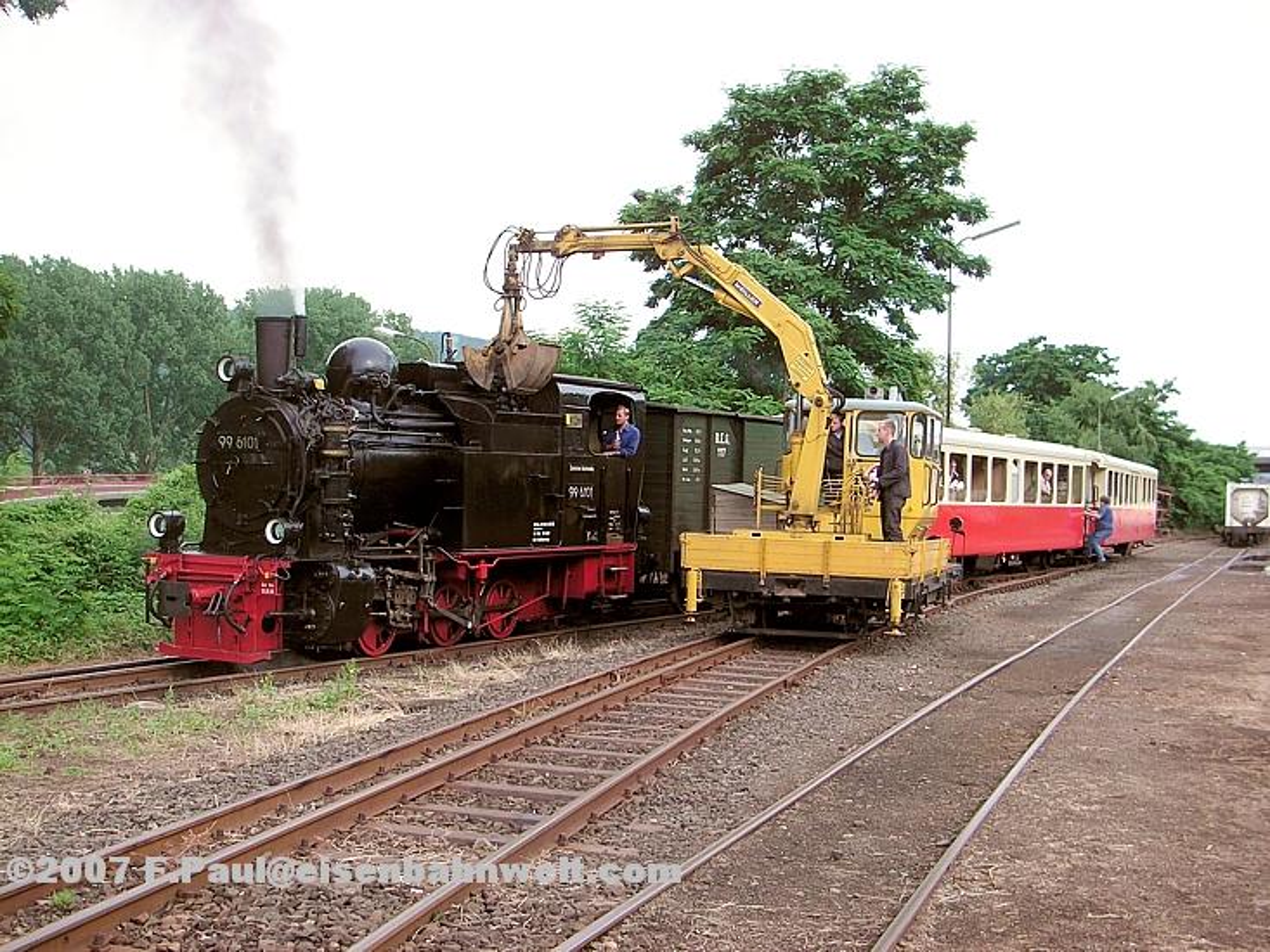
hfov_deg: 42.9
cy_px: 476
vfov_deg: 32.9
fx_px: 1615
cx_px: 635
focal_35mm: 44
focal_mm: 7.3
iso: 50
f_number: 3.5
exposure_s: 1/90
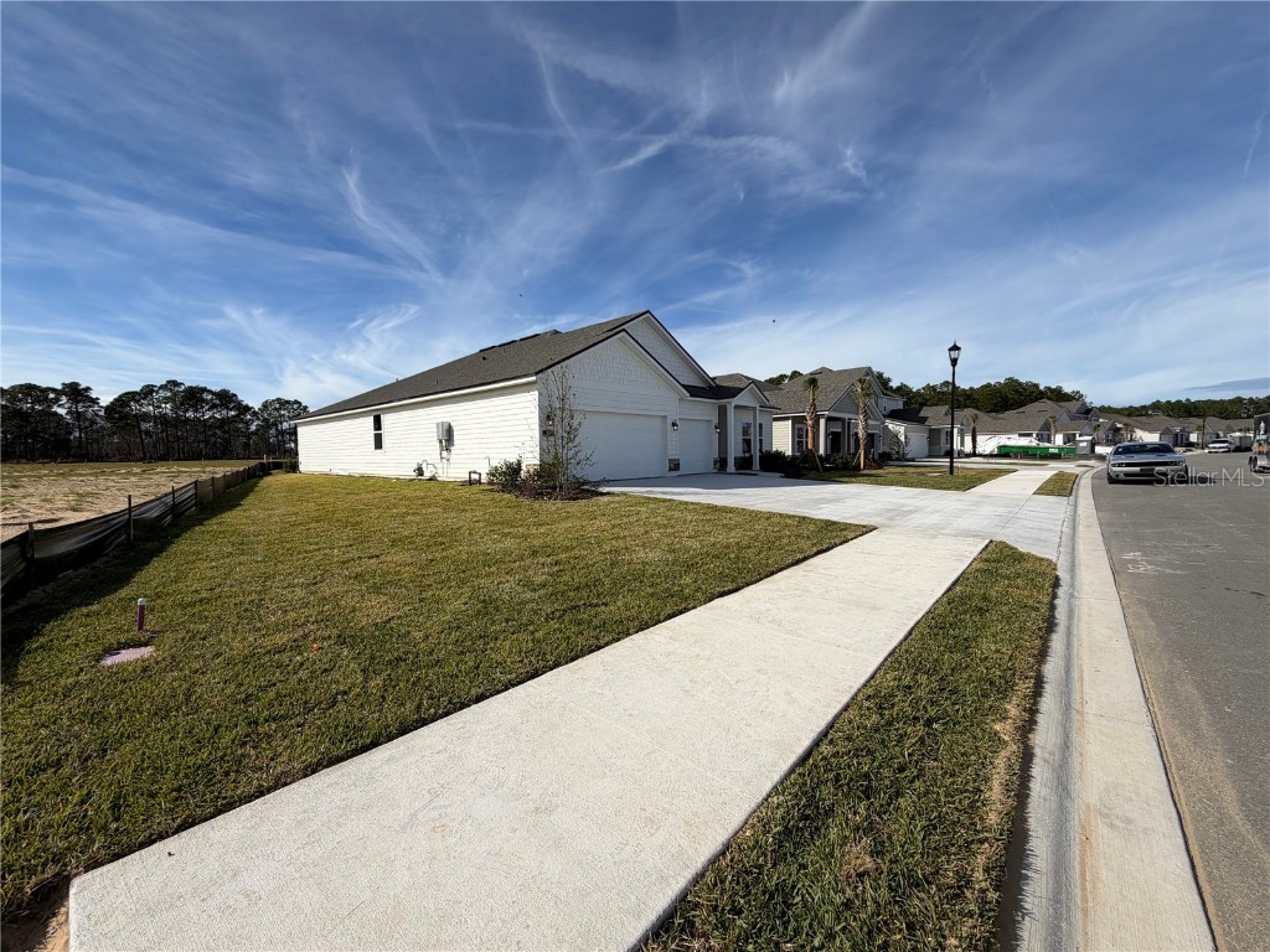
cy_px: 476
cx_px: 635
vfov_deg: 85.7
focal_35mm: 14
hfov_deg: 102.1
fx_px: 514
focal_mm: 2.22
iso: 20
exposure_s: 1/1572
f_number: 2.2
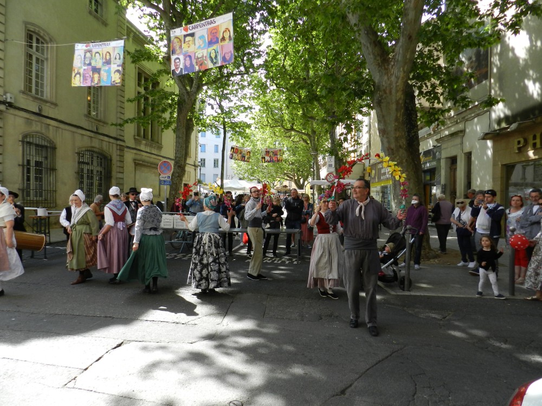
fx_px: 360
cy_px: 203
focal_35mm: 23
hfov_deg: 73.9
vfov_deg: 58.9
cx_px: 271
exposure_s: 1/320
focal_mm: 4
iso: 160
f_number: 3.4
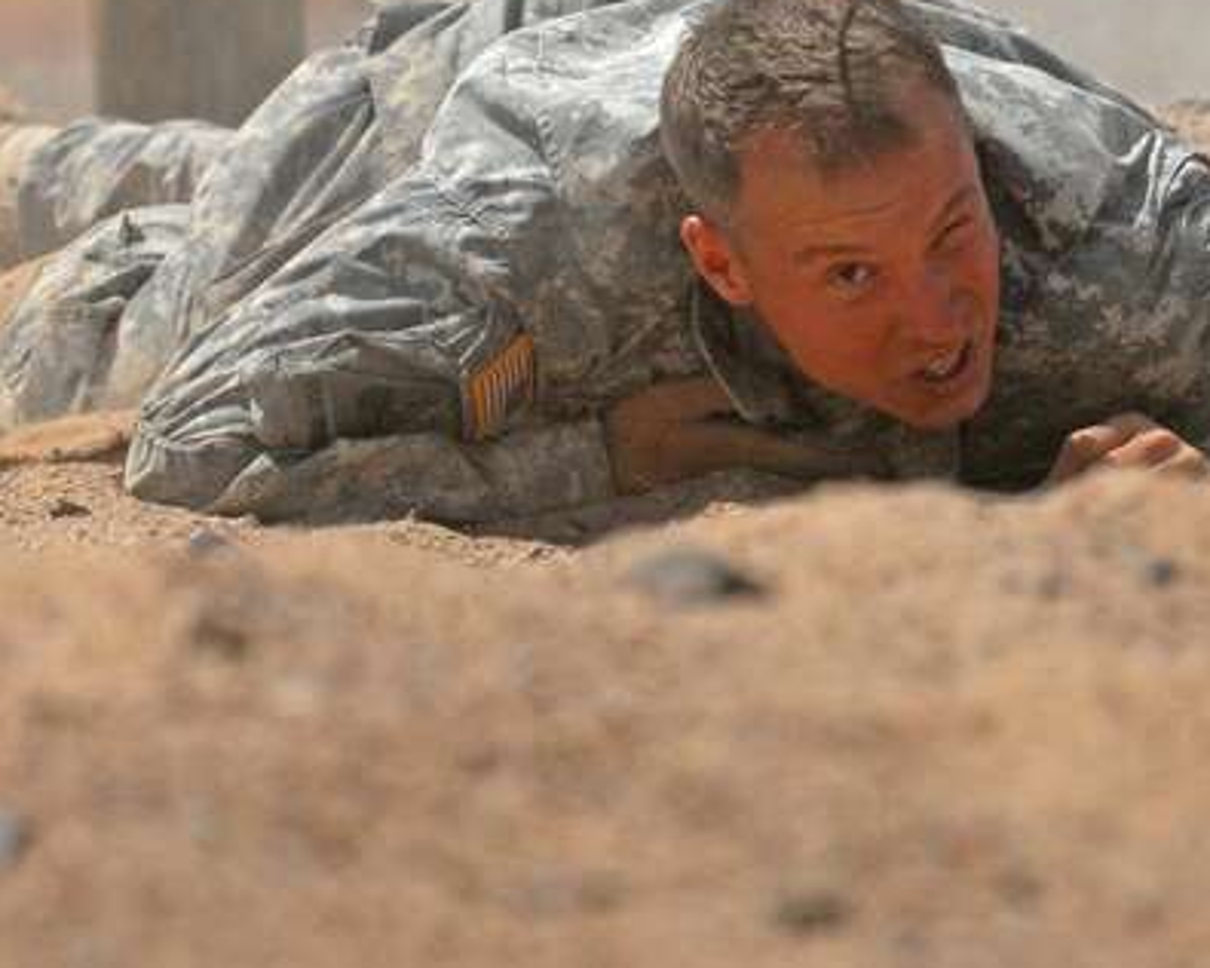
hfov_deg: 5.8
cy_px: 337
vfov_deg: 4.7
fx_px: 11854
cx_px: 974
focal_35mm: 331
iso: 400
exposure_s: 1/6400
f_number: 4
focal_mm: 116
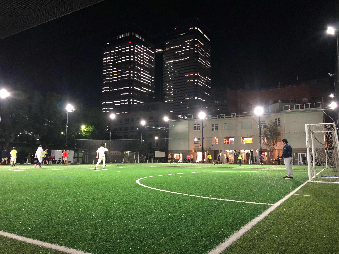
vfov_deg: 49.7
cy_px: 127
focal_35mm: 28
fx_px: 274
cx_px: 170
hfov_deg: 63.4
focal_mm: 3.99
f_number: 1.8
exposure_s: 1/13
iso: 100
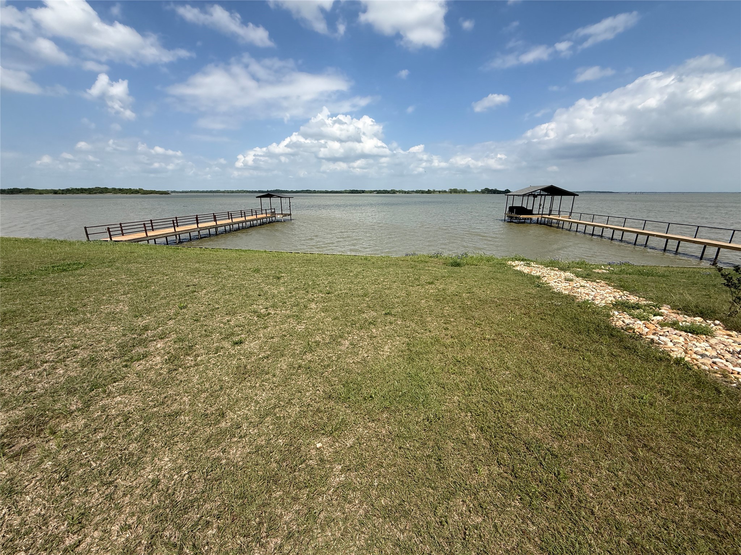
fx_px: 300
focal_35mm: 14
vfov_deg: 85.7
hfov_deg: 102.1
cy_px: 278
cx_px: 370
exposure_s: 1/3125
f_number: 2.2
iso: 50
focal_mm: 2.22
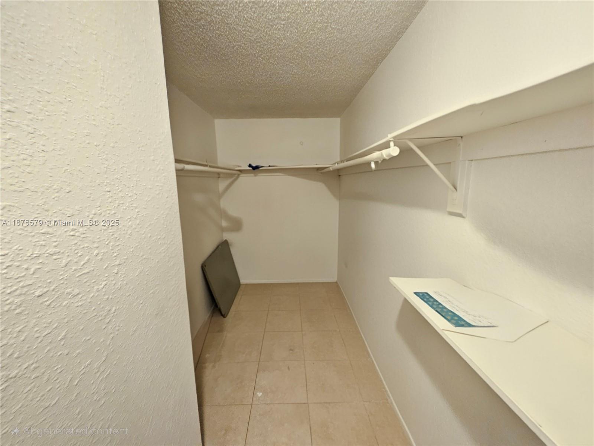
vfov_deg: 89.9
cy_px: 223
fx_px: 223
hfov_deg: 106.2
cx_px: 297
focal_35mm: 13
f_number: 2.2
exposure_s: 1/24
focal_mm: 1.74
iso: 640
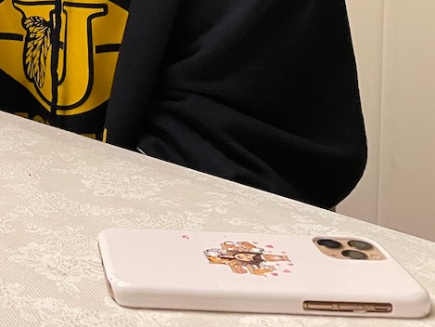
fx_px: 892
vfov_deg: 19.1
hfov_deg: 25.5
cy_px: -103
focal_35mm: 71
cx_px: -40
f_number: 1.6
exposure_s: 1/60
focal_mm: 4.2
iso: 500
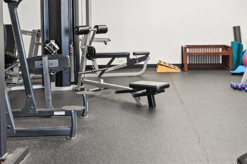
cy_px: 24
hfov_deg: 44.8
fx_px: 297
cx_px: 154
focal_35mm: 43
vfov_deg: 30.0
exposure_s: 1/10
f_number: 8
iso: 800
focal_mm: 17.5
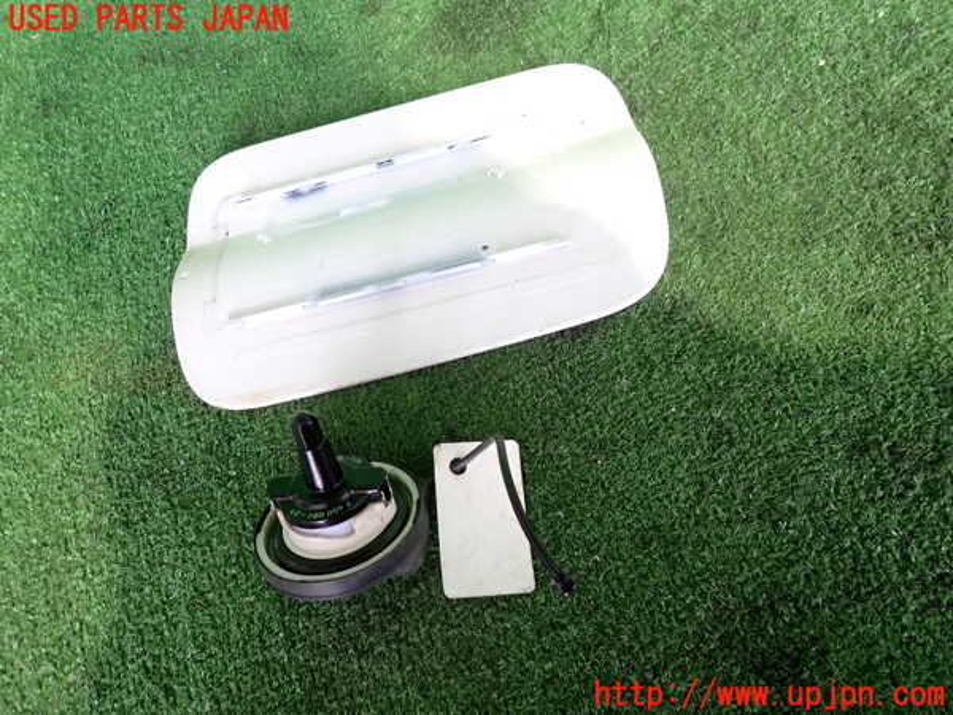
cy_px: 358
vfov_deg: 54.9
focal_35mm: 25
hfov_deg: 69.4
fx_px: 688
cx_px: 476
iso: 500
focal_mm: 4.5
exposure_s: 1/30
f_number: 2
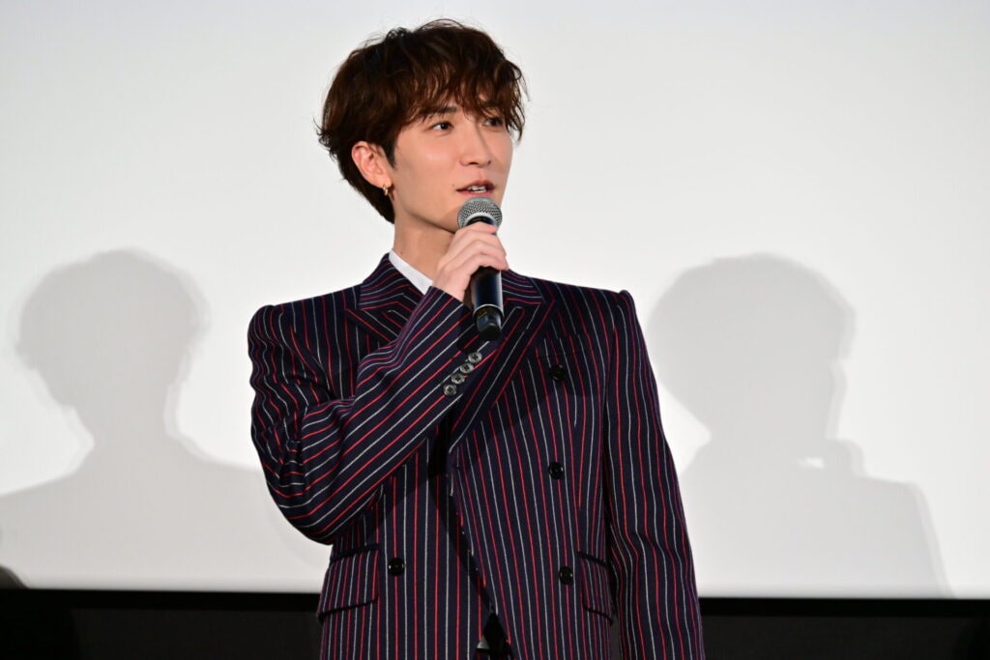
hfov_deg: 11.7
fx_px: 4813
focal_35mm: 175
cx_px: 495
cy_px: 330
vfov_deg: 7.8
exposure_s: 1/200
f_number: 6.3
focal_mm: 175
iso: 3200
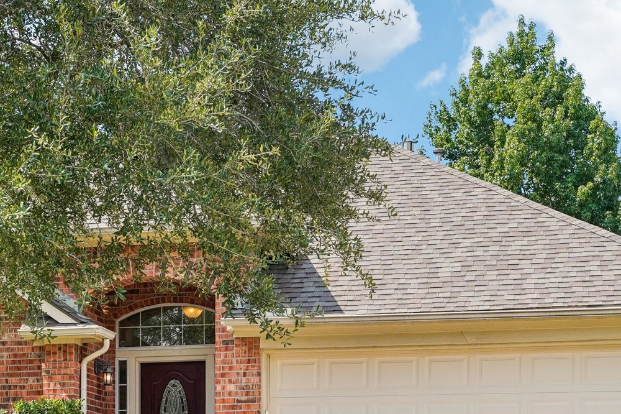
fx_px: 1448
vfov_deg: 16.0
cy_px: 378
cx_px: 220
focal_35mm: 84
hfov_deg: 24.1
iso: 500
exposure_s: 1/400
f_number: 8
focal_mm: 41
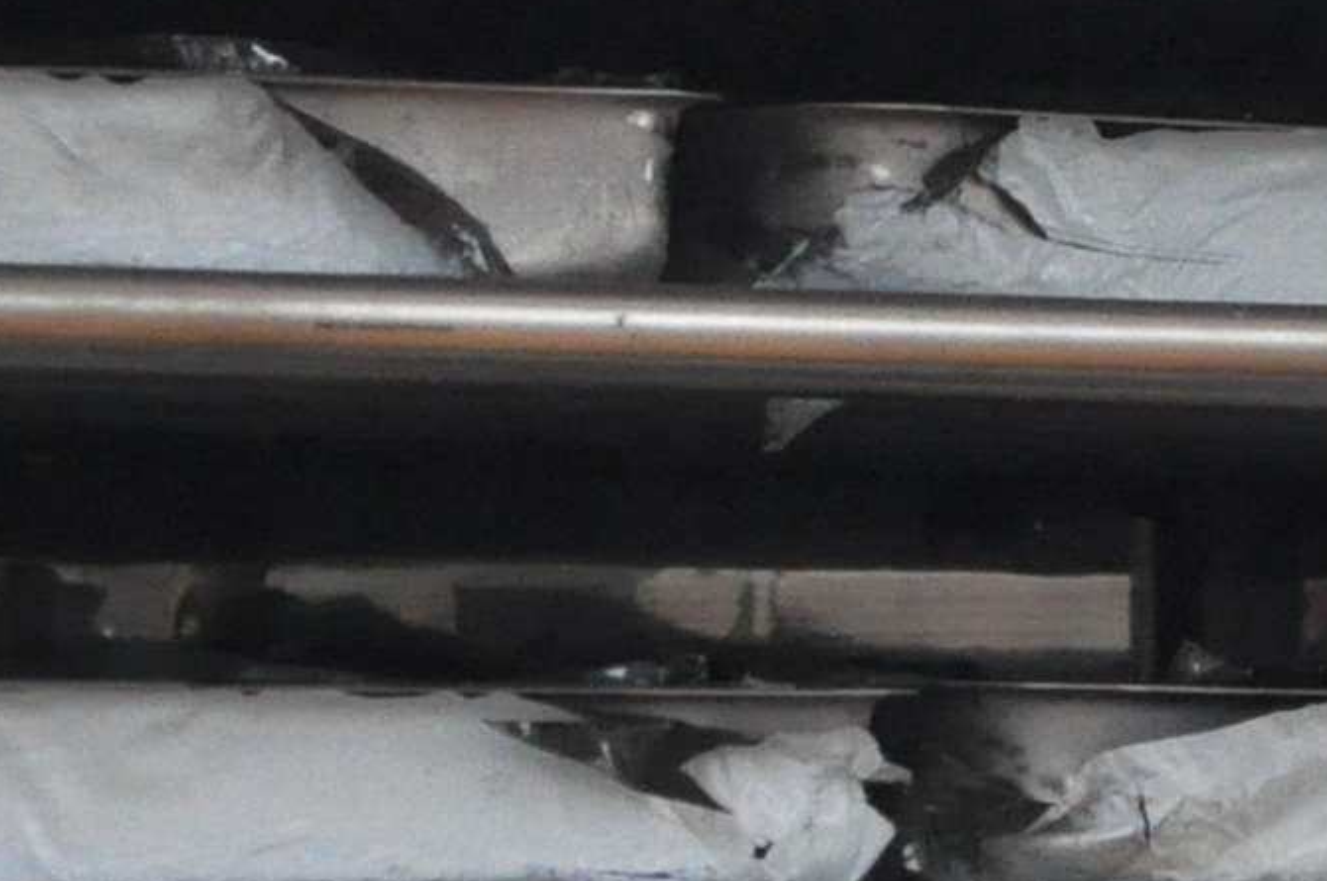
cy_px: 608
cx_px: 1097
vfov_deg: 4.5
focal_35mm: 307
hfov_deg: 6.7
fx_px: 11303
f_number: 5
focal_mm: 32
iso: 800
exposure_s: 1/125
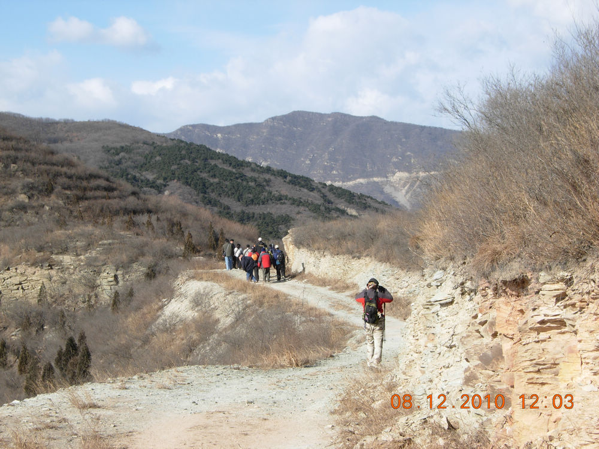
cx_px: 300
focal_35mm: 75
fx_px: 1298
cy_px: 224
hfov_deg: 26.0
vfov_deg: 19.6
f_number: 6.1
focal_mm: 15.7
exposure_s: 1/256
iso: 50
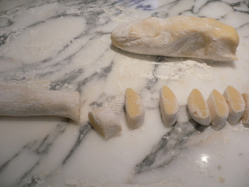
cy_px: 94
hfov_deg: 52.6
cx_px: 124
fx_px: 252
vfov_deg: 40.7
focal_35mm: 35
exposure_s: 1/20
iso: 100
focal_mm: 5.8
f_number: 2.8
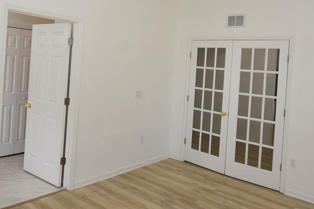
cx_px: 159
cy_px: 75
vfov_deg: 41.9
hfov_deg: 60.3
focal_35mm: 31
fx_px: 270
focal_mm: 10
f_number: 4.5
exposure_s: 1/80
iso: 200
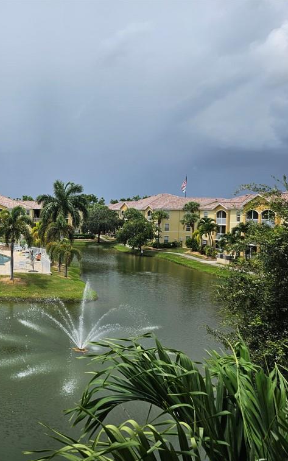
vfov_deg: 58.1
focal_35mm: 33
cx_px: -18
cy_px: 233
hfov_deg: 34.0
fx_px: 415
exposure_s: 1/730
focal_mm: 6.3
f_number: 1.7
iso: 10
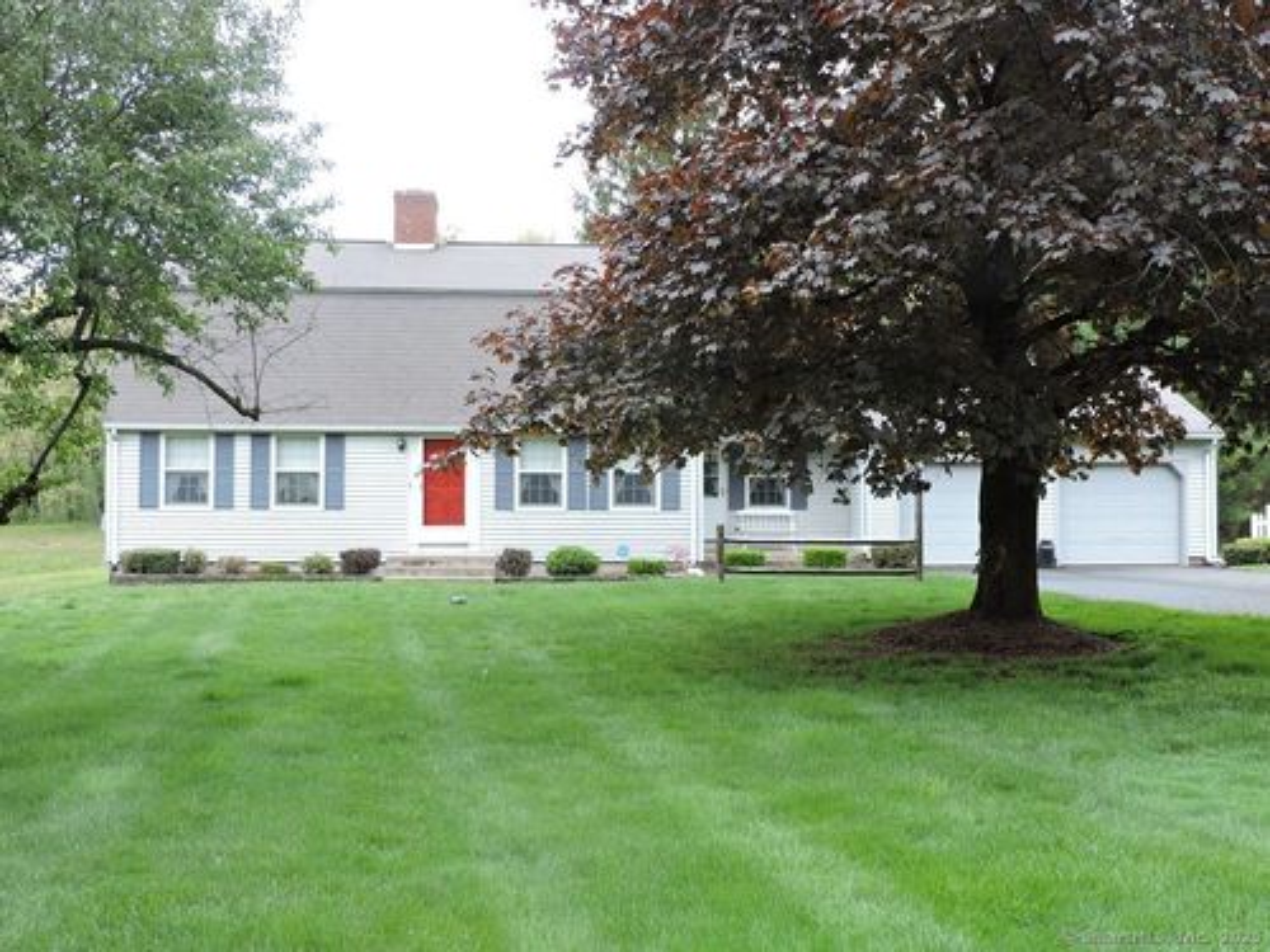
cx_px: 635
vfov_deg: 40.7
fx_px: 1284
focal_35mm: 35
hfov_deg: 52.6
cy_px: 476
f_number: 3.3
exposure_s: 1/125
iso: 100
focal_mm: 6.2
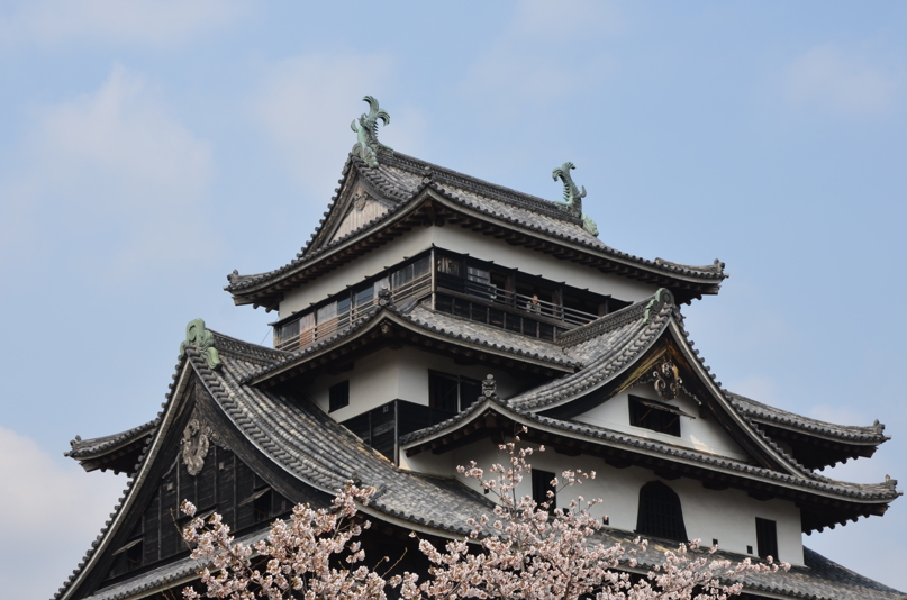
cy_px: 298
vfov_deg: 15.9
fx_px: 2152
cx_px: 480
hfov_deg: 23.8
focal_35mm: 86
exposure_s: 1/250
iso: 100
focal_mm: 45
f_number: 10
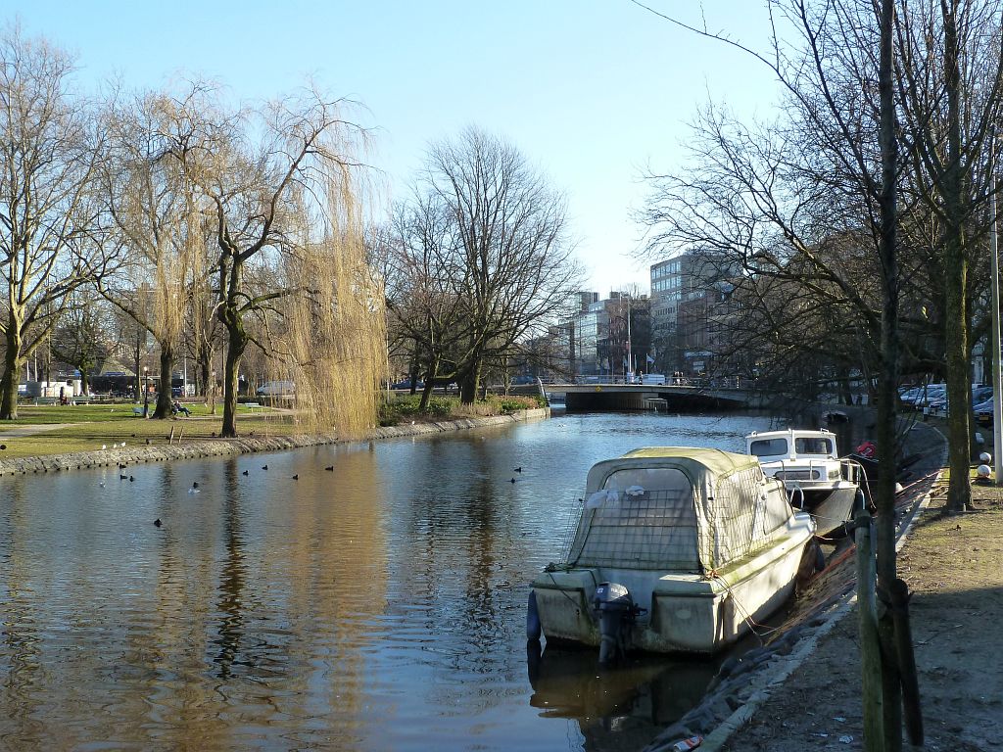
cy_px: 376
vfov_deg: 38.7
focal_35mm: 37
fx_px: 1072
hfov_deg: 50.1
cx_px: 502
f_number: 4
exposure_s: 1/200
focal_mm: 6.1
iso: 125
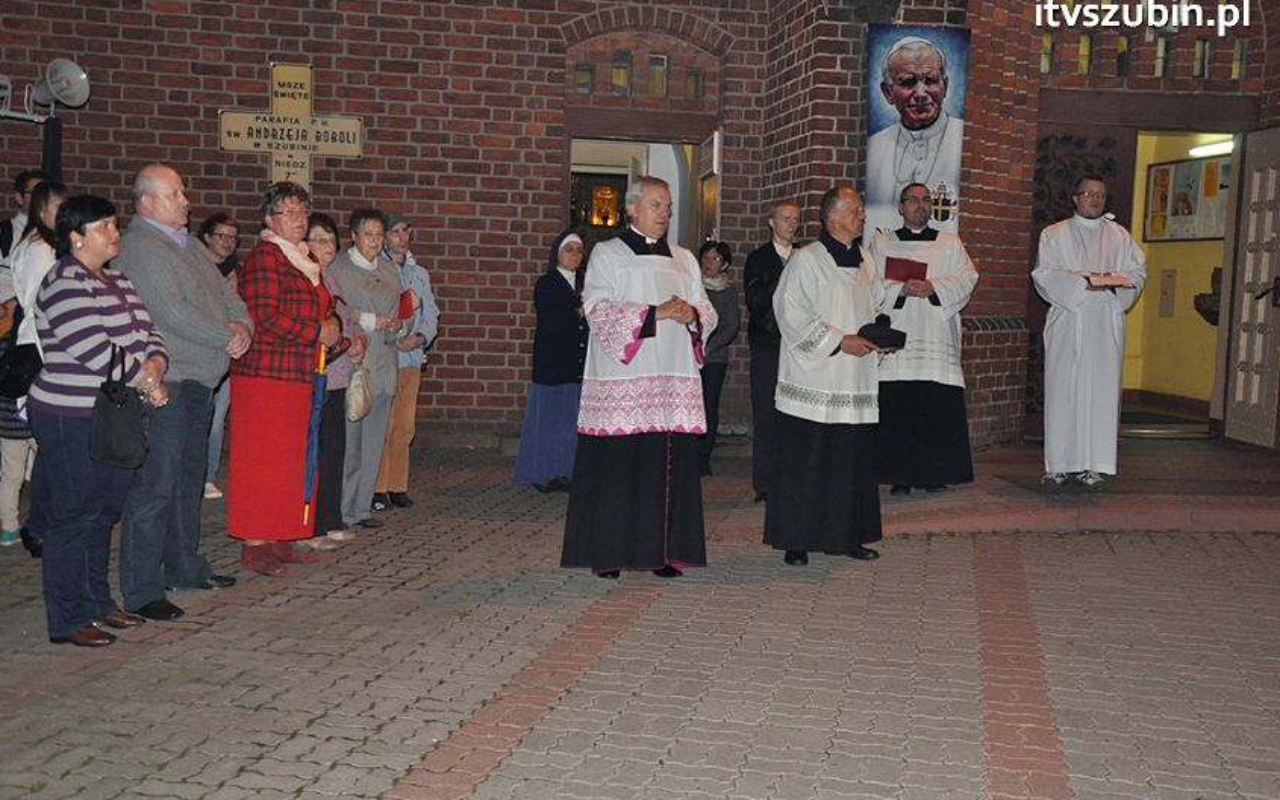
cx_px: 639
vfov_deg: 29.9
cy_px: 389
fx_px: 1500
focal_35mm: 43
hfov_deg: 46.2
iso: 1250
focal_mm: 28
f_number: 4.5
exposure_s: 1/60
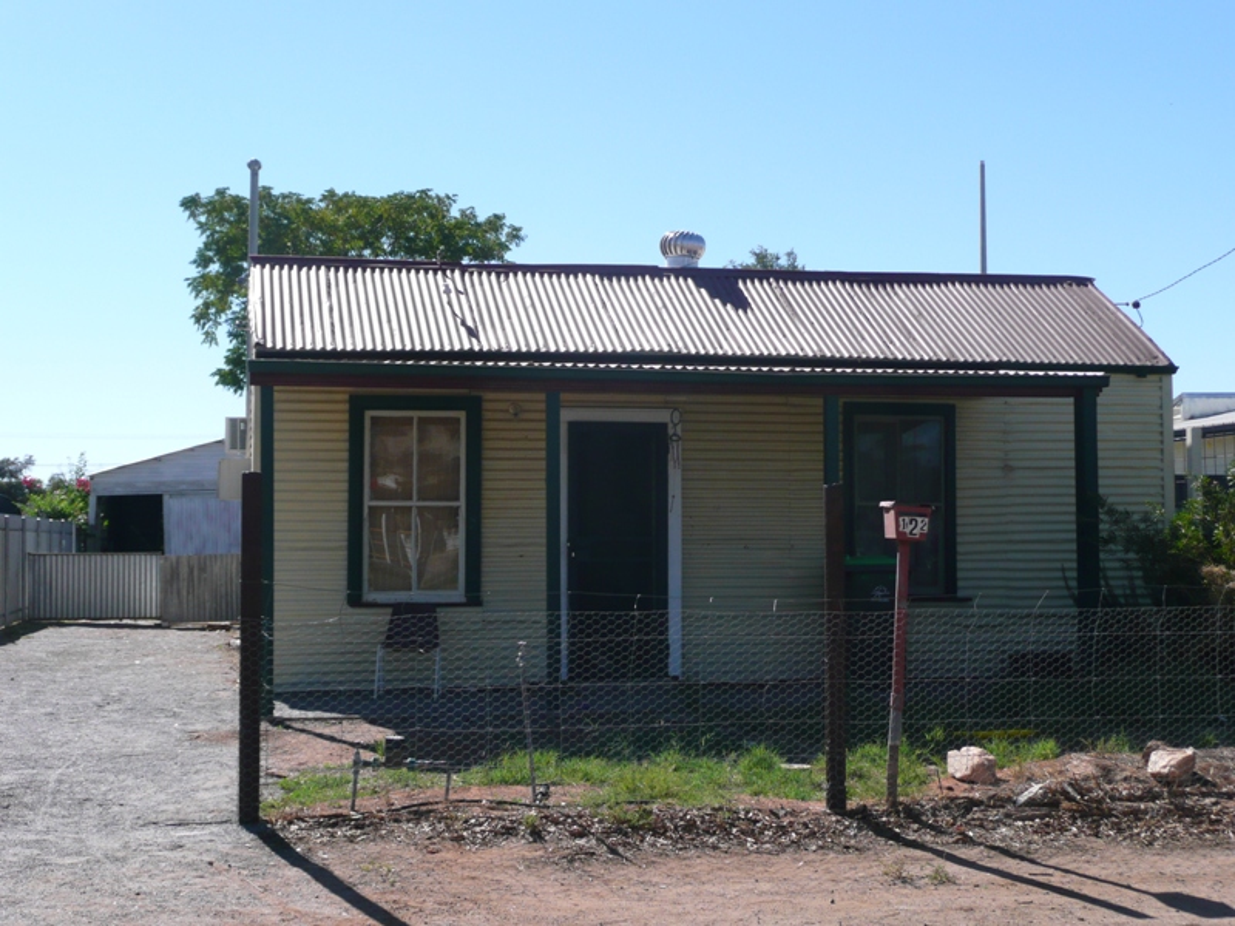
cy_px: 463
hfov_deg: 38.2
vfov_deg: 29.1
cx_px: 618
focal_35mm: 50
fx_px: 1784
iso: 100
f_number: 4.2
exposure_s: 1/640
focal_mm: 8.2
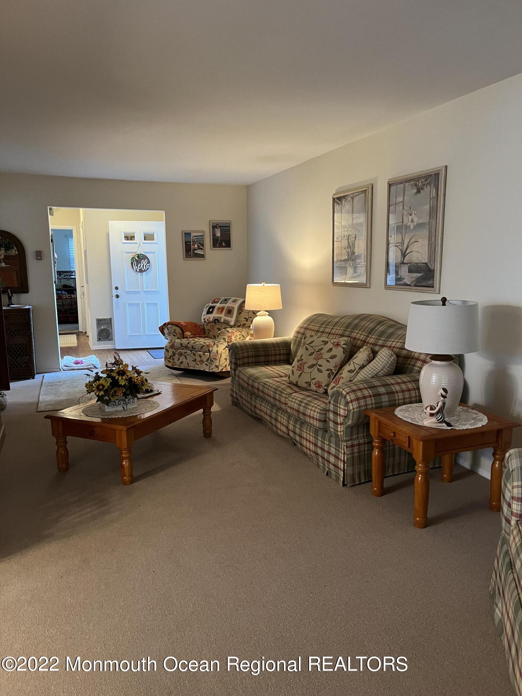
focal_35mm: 26
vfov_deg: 67.3
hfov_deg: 53.1
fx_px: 523
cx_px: 261
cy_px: 348
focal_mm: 5.1
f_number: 1.6
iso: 400
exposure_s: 1/40
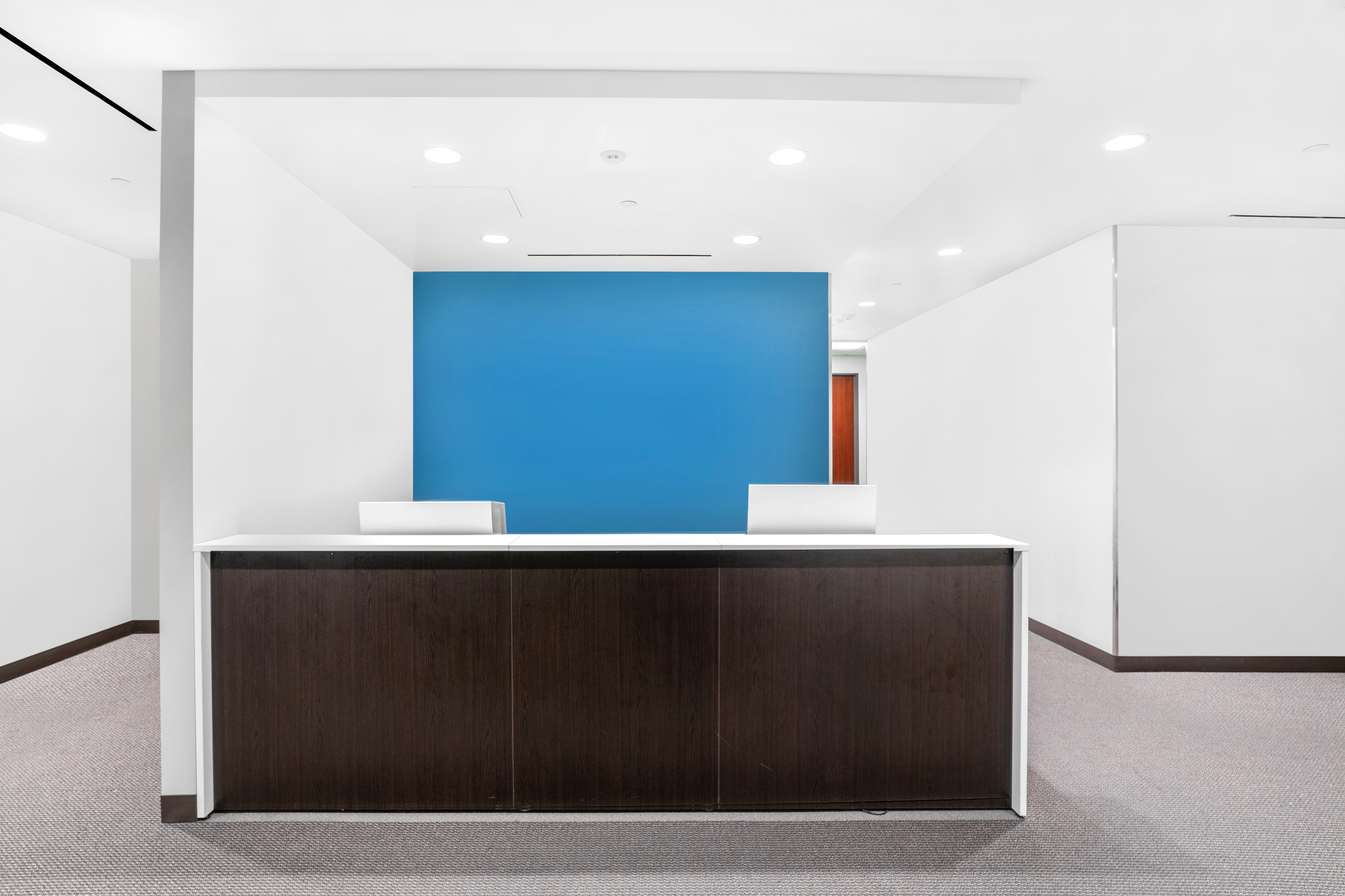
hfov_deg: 86.9
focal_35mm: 19
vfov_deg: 64.6
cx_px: 648
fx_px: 710
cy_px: 449
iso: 320
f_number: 8
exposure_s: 1/3
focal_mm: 18
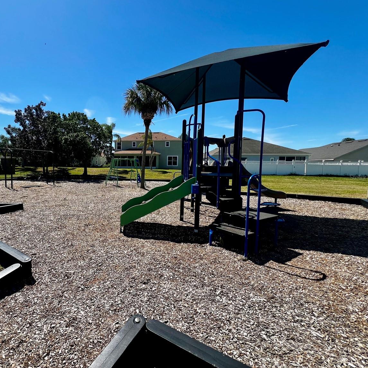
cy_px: 177
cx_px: 124
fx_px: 192
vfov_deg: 87.4
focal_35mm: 16
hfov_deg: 84.5
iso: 32
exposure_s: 1/1393
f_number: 1.8
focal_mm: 1.57
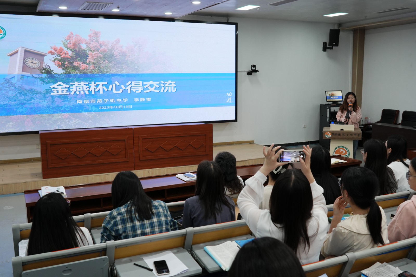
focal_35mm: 36
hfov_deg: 53.1
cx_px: 208
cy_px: 138
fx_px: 416
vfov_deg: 36.9
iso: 640
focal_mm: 24
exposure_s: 1/160
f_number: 4
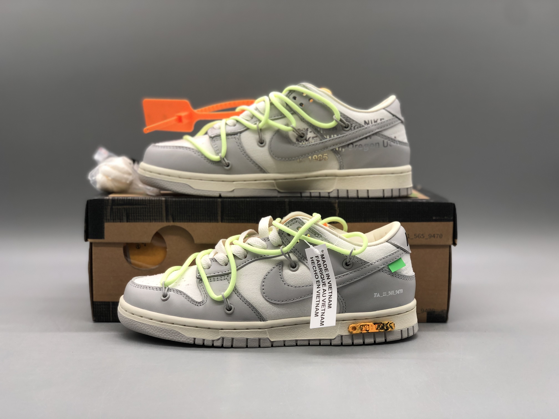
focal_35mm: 52
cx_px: 280
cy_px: 210
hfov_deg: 36.8
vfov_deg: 28.0
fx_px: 840
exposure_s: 1/58
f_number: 2.4
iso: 25
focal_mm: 6
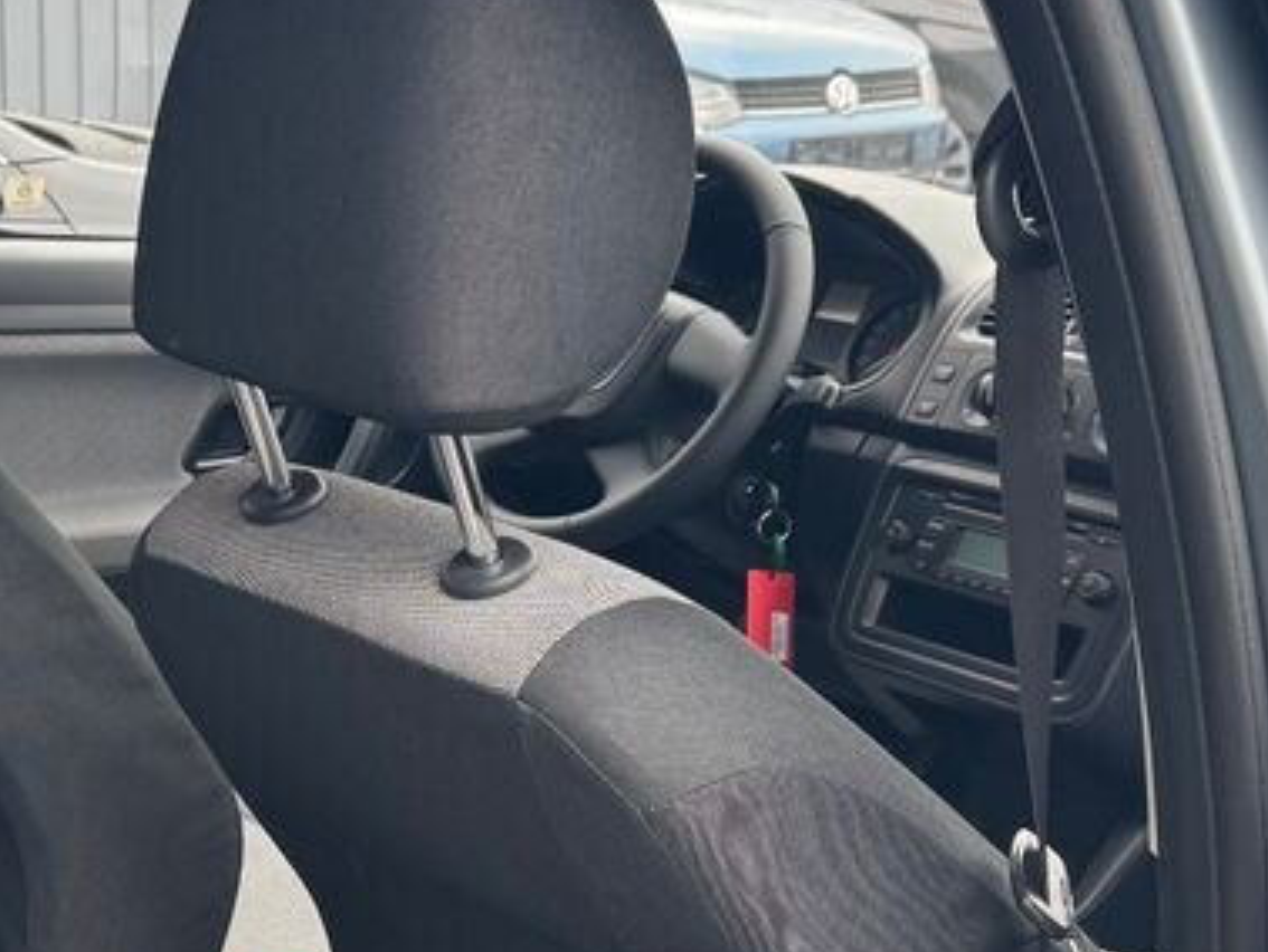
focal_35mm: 65
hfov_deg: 28.5
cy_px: 784
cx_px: 101
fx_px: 2382
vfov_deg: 22.3
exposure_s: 1/220
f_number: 1.78
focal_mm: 6.76
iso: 64
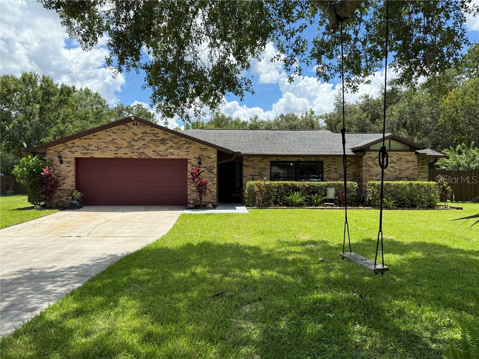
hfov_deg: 71.6
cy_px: 180
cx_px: 240
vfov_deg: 56.8
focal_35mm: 24
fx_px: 332
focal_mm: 6.76
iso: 100
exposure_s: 1/2169
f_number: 1.78
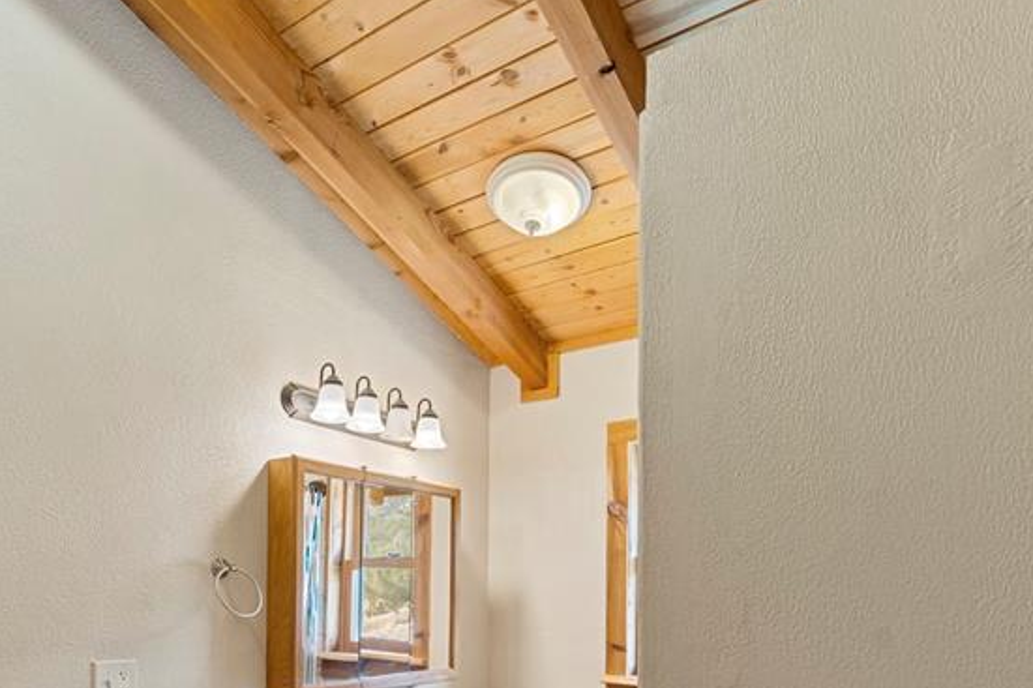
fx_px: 783
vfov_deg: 44.1
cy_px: 591
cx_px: 388
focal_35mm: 27
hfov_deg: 65.8
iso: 500
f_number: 8
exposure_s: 1/2.5
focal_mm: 14.7
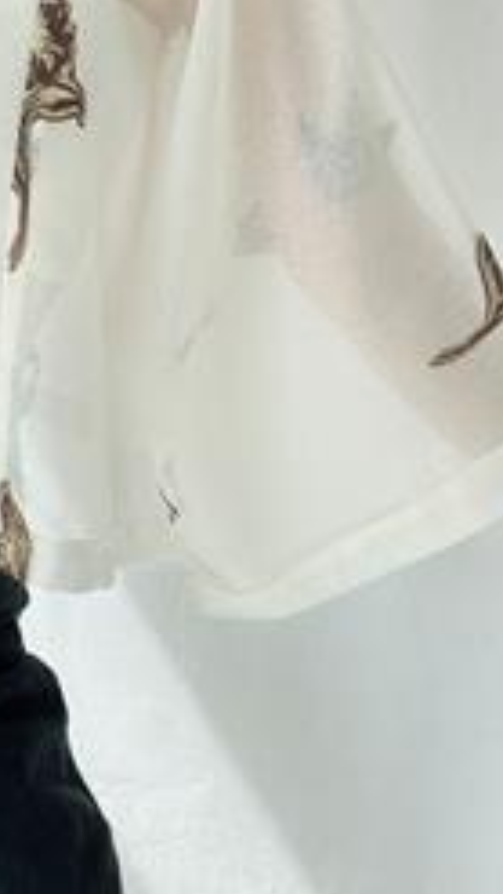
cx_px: -76
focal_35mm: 113
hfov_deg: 10.6
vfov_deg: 18.4
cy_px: -24
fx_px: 2678
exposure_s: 1/980
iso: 80
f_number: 1.78
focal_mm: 6.86
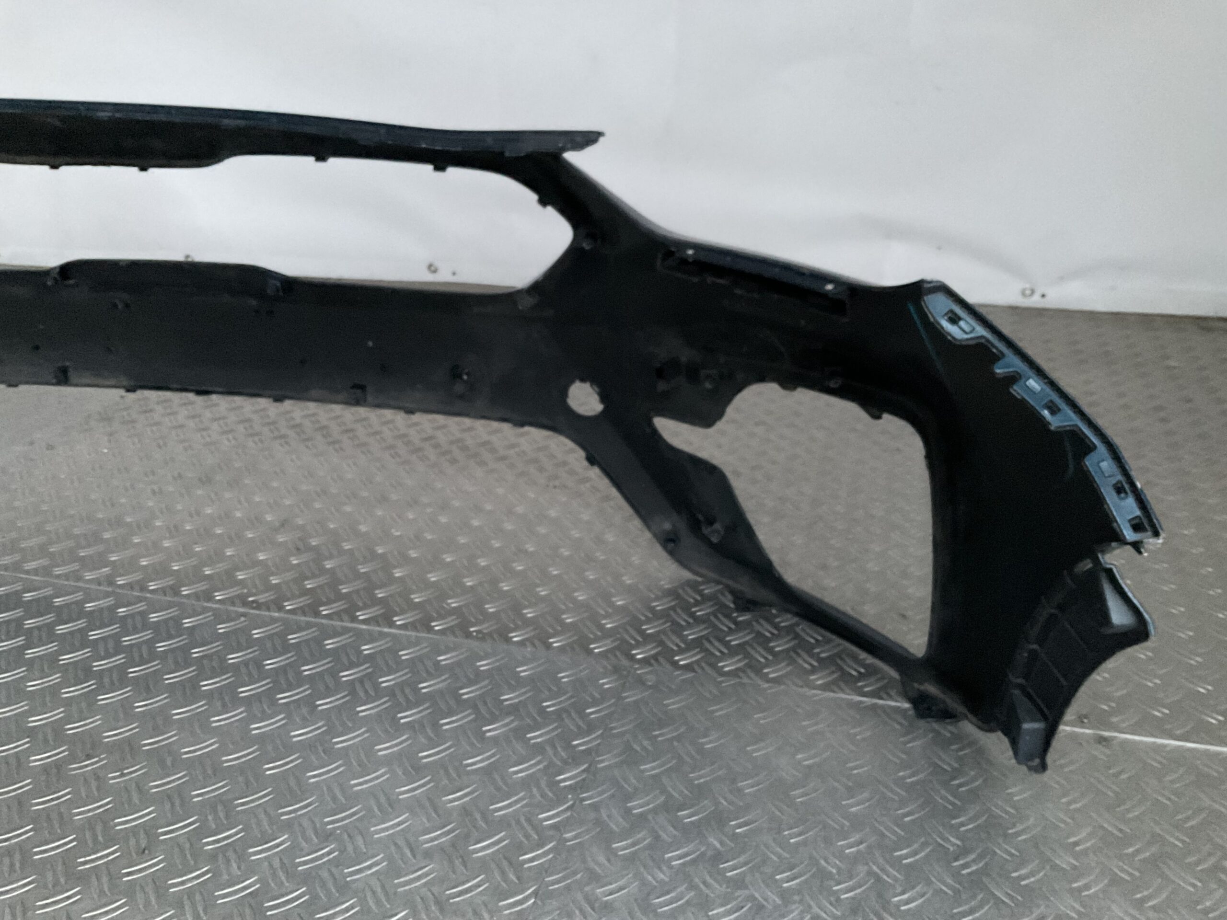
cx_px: 614
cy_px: 460
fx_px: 1028
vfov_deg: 48.2
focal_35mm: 29
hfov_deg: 61.7
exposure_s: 1/25
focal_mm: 3
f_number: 1.8
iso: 500
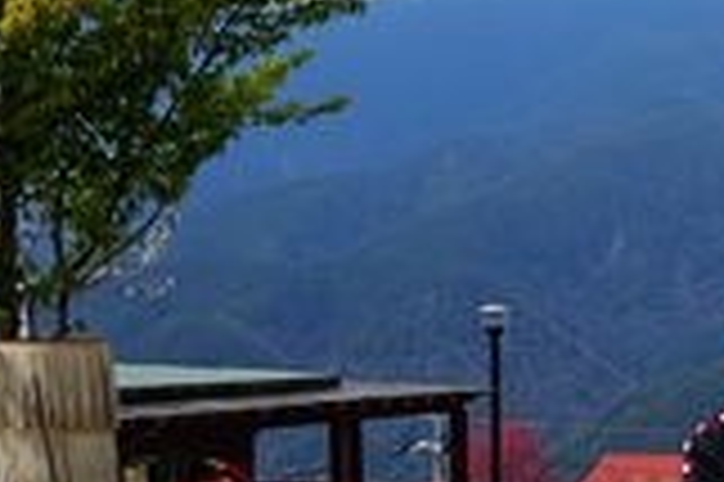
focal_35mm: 97
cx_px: 814
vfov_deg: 13.9
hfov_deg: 20.0
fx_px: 1949
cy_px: 430
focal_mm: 8.8
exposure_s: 1/200
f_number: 4
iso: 125
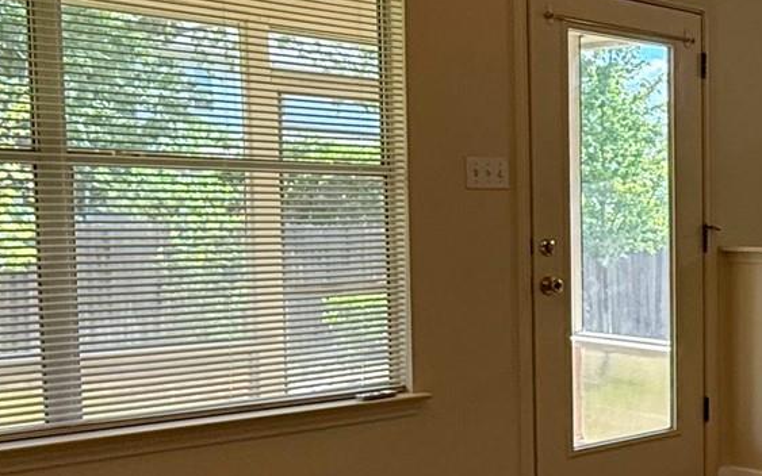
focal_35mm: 54
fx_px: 1122
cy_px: 289
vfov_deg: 23.9
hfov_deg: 29.1
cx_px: 1030
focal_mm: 2.22
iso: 125
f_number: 2.2
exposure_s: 1/120
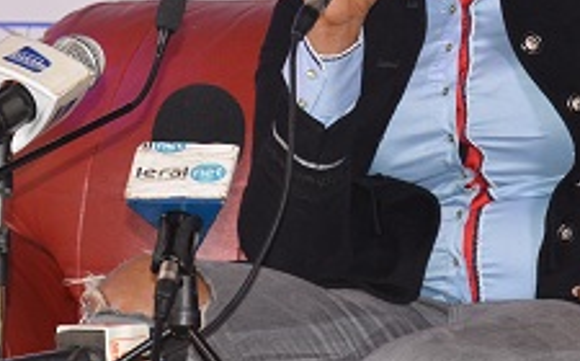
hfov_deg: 9.4
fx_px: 3542
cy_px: 70
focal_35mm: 224
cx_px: 321
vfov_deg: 5.8
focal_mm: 55
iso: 640
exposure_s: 1/60
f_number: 5.6
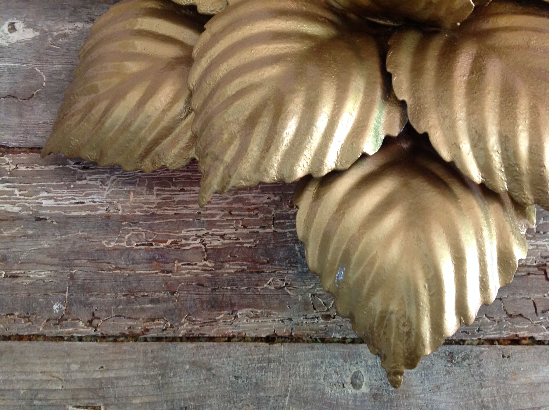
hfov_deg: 52.7
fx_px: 554
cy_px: 205
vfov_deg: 40.6
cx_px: 274
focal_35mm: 35
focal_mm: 4.28
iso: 200
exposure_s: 1/15
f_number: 2.4
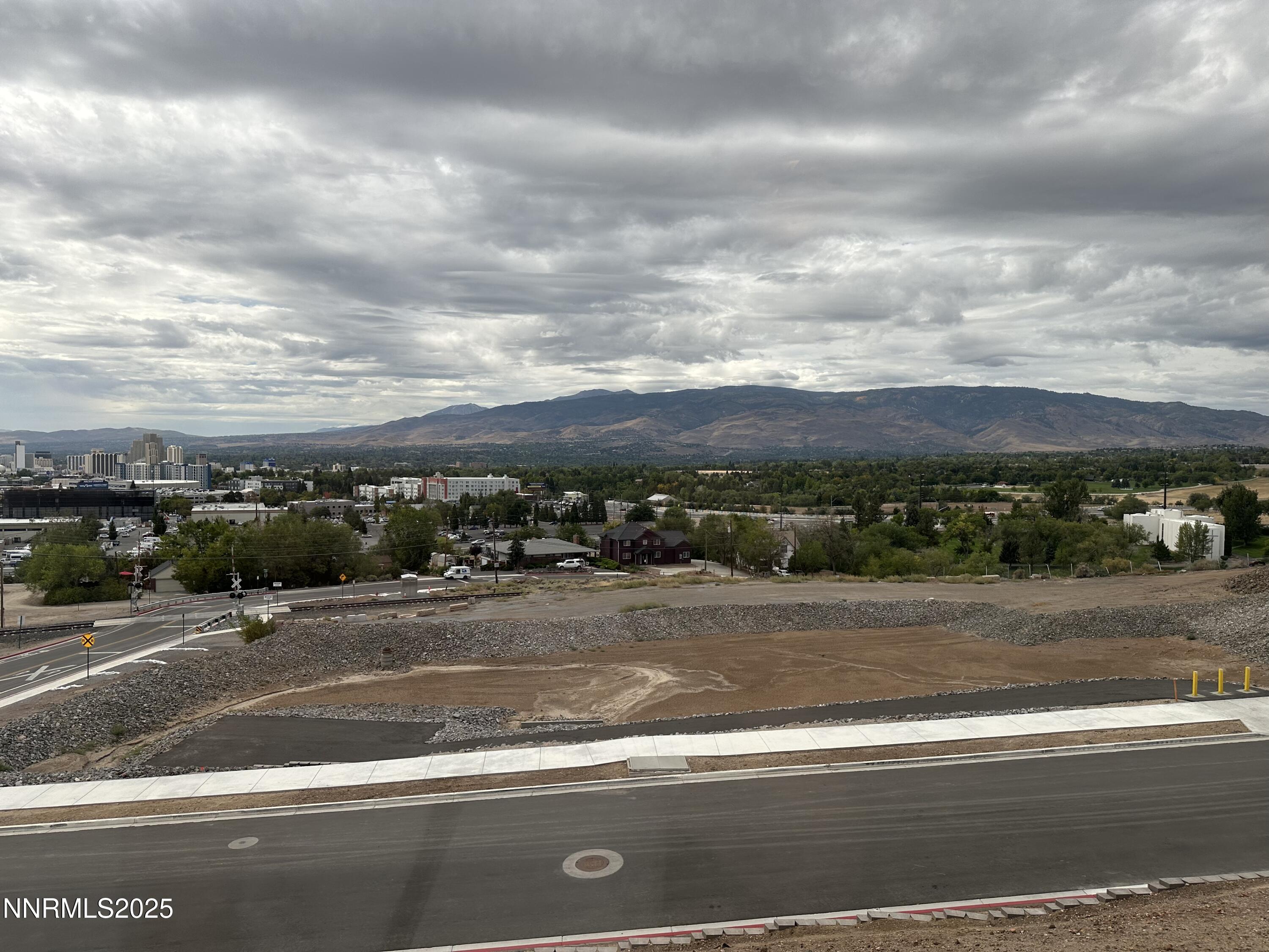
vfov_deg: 56.8
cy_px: 476
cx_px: 634
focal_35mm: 24
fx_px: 880
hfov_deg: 71.6
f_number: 1.78
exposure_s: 1/4545
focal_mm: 6.86
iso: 80
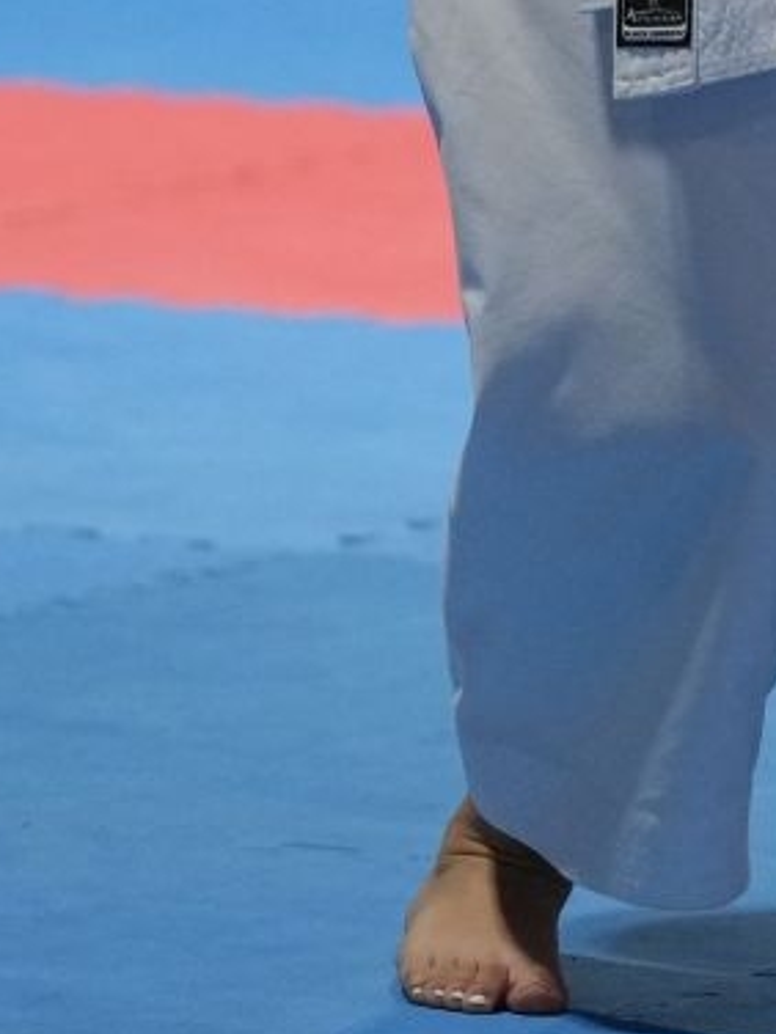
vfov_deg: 3.3
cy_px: -385
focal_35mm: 607
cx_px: 1420
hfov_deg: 2.4
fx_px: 18143
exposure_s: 1/500
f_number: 2.8
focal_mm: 132
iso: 2500
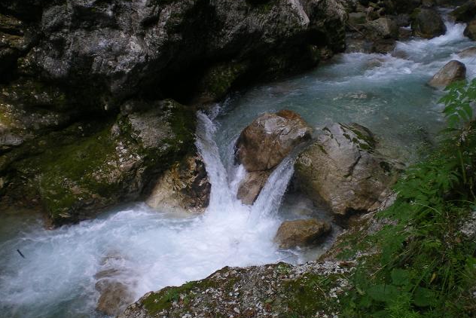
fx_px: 529
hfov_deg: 48.4
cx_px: 240
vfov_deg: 33.4
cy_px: 170
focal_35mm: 40
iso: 64
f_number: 3.1
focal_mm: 6.3
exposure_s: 1/125
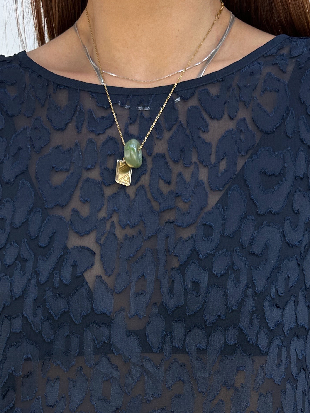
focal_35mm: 51
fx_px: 609
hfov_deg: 28.6
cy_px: 396
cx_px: 162
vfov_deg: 34.6
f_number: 1.78
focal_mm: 6.86
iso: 80
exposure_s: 1/529
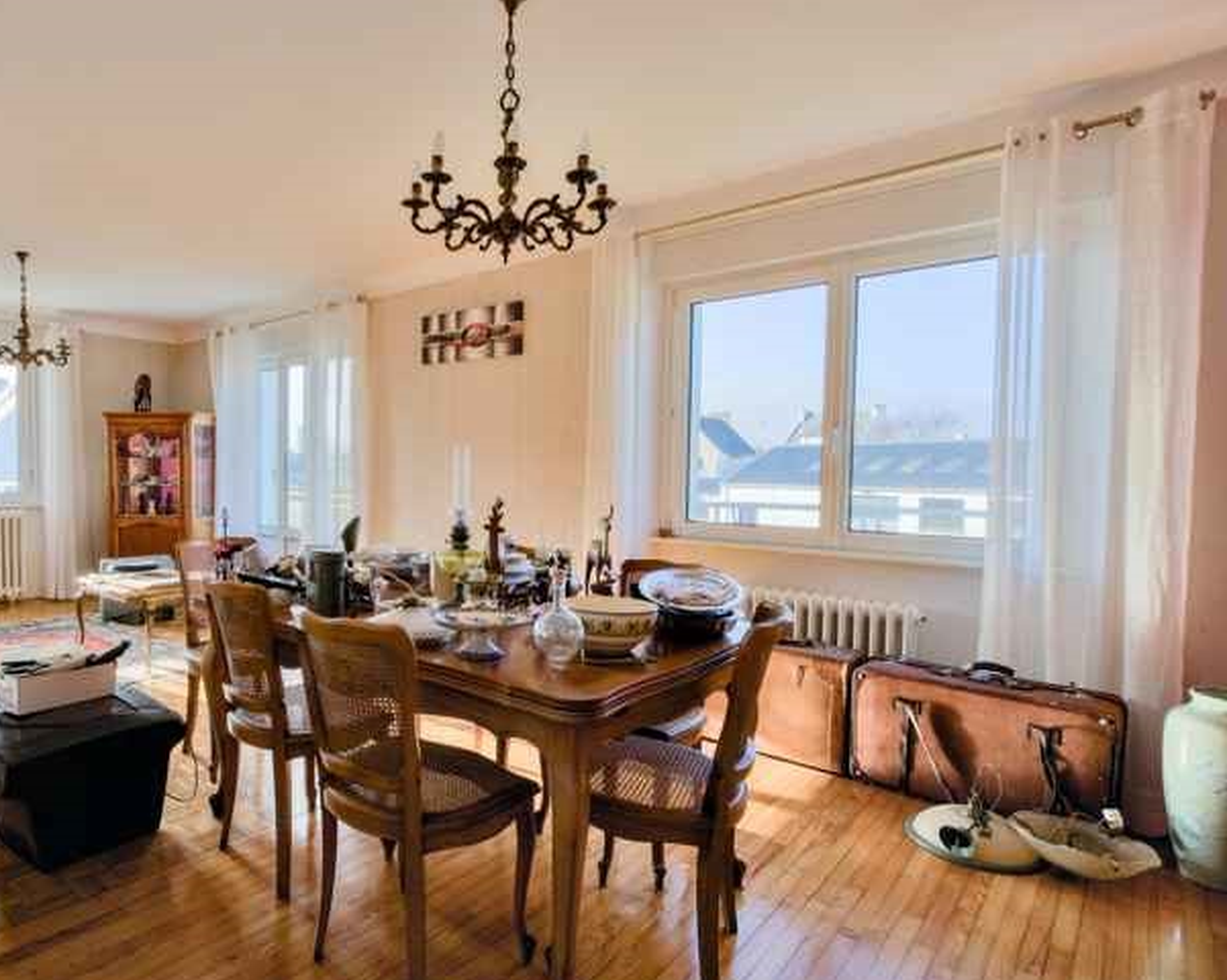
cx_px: 445
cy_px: 507
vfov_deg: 68.0
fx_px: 726
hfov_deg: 78.6
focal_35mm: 20
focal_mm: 16
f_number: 8
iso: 800
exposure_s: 1/800
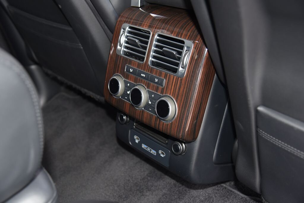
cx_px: 152
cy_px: 102
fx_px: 372
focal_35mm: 44
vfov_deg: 30.6
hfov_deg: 44.5
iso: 500
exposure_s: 1/60
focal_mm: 44
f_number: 4.5
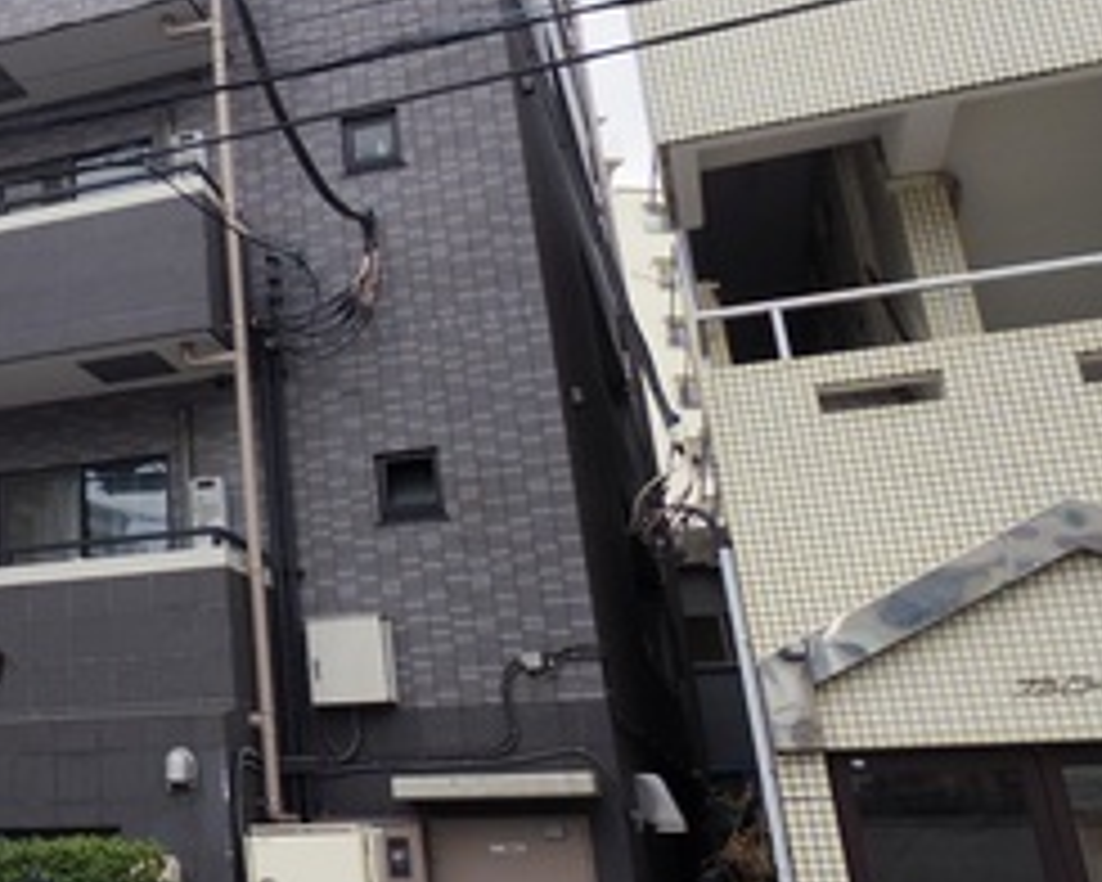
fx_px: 1402
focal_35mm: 43
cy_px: 225
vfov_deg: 34.2
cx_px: 36
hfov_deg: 38.7
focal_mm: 4
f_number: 3.7
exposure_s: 1/50
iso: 200
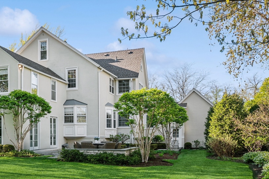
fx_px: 299
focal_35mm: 40
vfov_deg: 32.8
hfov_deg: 45.6
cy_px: 132
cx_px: 47
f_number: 9.5
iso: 200
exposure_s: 1/90
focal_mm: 20.5
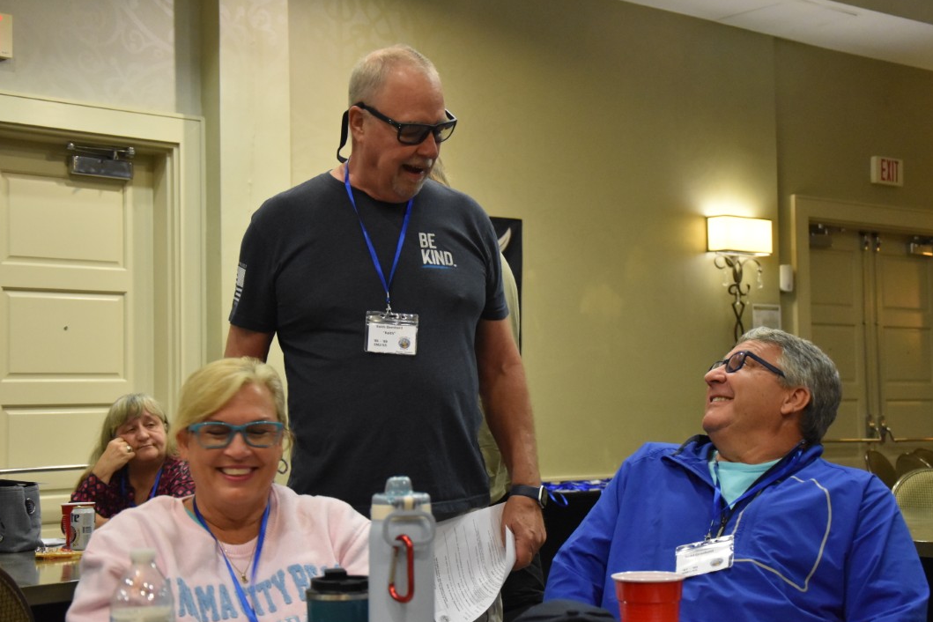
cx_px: 493
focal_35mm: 62
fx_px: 1607
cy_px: 307
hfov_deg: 32.4
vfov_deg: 21.9
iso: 3200
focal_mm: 38
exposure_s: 1/60
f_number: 4.5
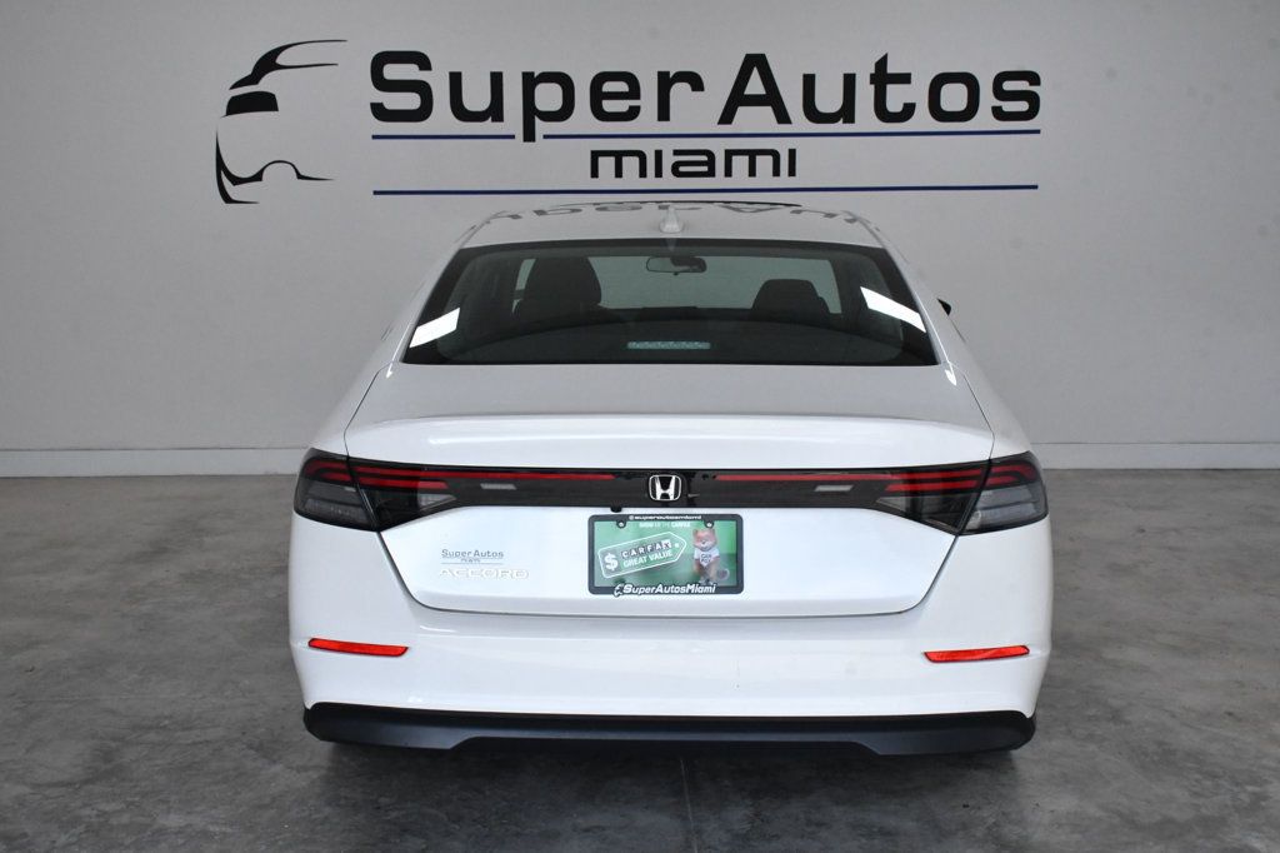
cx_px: 640
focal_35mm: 40
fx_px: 1422
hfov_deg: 48.5
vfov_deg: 33.4
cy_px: 426
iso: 2500
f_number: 13
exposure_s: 1/640
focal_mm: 27
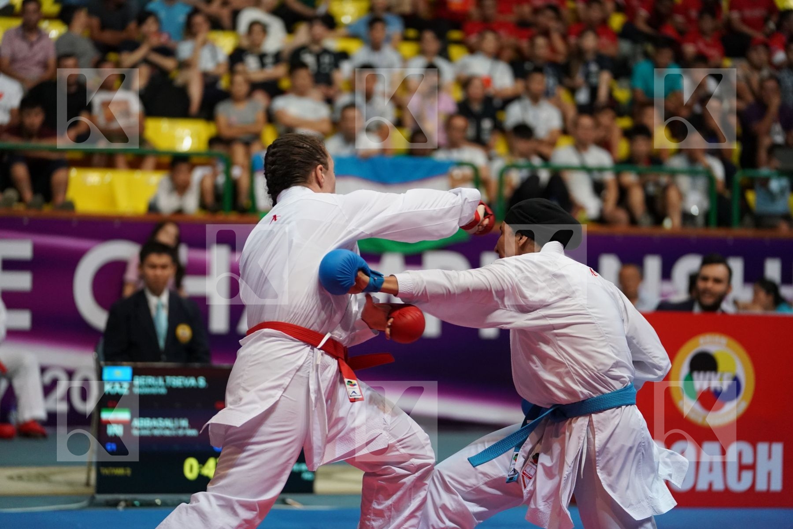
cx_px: 396
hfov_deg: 15.4
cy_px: 264
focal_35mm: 133
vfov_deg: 10.3
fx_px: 2929
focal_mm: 133
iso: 4000
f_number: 2.8
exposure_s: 1/1000
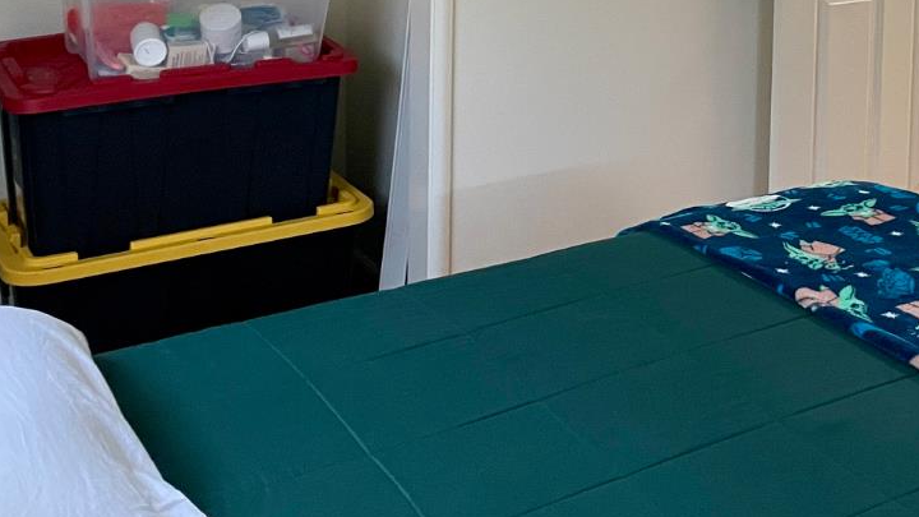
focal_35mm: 59
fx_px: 1438
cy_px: -147
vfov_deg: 18.9
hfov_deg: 34.3
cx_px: 749
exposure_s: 1/60
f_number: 1.6
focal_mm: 4.2
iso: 400
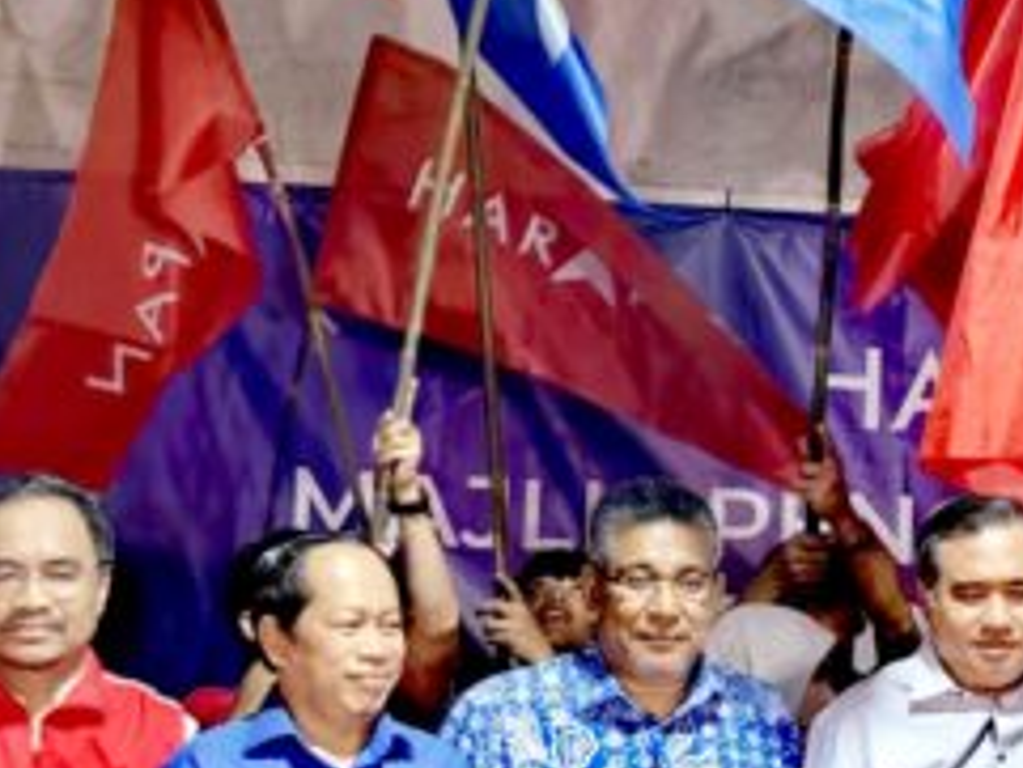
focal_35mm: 121
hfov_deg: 15.5
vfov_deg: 12.2
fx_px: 3578
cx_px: 1350
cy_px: 645
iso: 125
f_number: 2
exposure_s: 1/100
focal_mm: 5.75
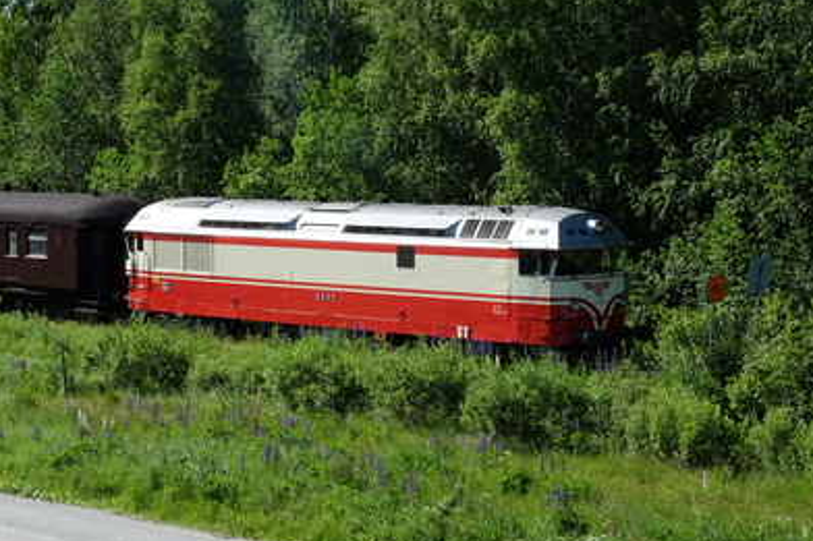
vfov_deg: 15.0
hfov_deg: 21.7
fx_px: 2054
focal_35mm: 91
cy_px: 272
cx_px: 23
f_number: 7.1
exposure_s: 1/350
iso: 200
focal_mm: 30.2
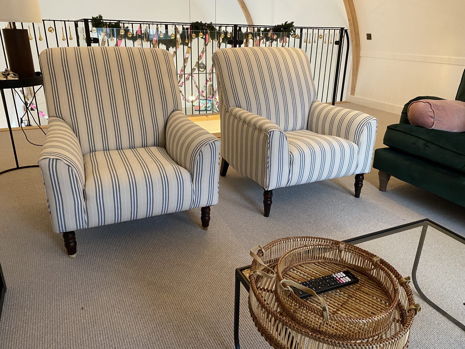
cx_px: 232
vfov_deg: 53.1
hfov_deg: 67.3
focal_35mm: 26
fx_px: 349
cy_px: 174
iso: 400
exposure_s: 1/50
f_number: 1.8
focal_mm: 4.25
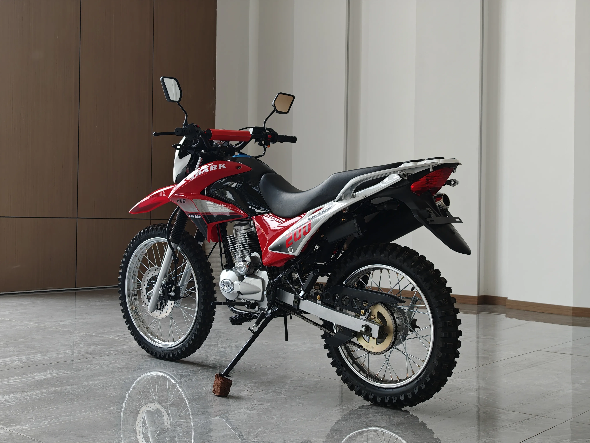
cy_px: 222
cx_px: 295
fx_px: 784
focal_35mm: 46
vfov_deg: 31.5
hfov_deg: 41.2
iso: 141
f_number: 2
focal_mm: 8.72
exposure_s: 1/100
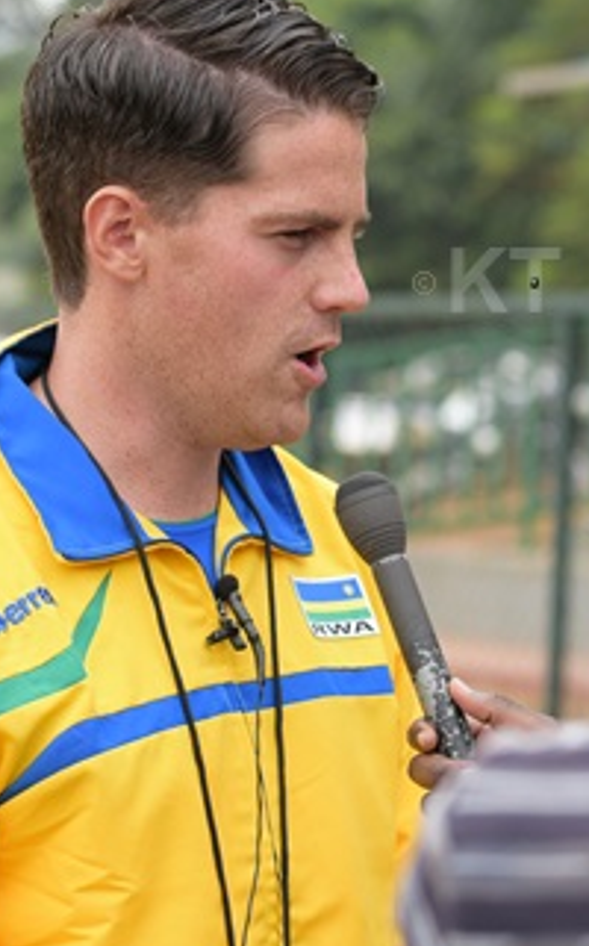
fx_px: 4814
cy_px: 470
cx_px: 361
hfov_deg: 7.0
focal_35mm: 187
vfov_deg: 11.2
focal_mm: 82
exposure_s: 1/400
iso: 250
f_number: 4.5
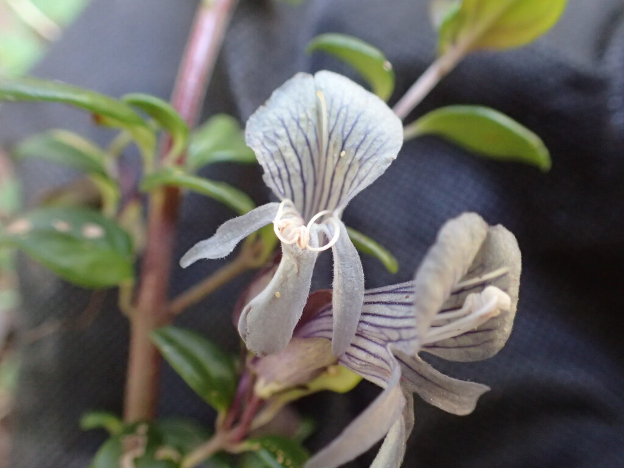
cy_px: 234
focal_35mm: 30
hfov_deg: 60.0
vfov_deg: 46.8
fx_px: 541
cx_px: 312
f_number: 2.3
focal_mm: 5.5
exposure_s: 1/80
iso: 800
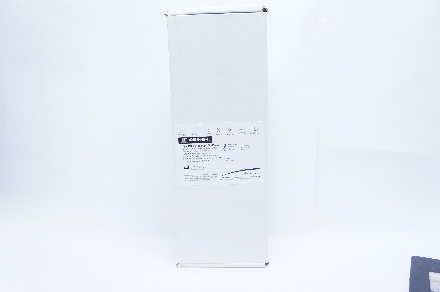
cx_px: 220
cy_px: 146
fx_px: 385
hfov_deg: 59.5
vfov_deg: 41.6
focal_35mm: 32
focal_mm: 21
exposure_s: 1/160
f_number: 4.5
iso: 1600
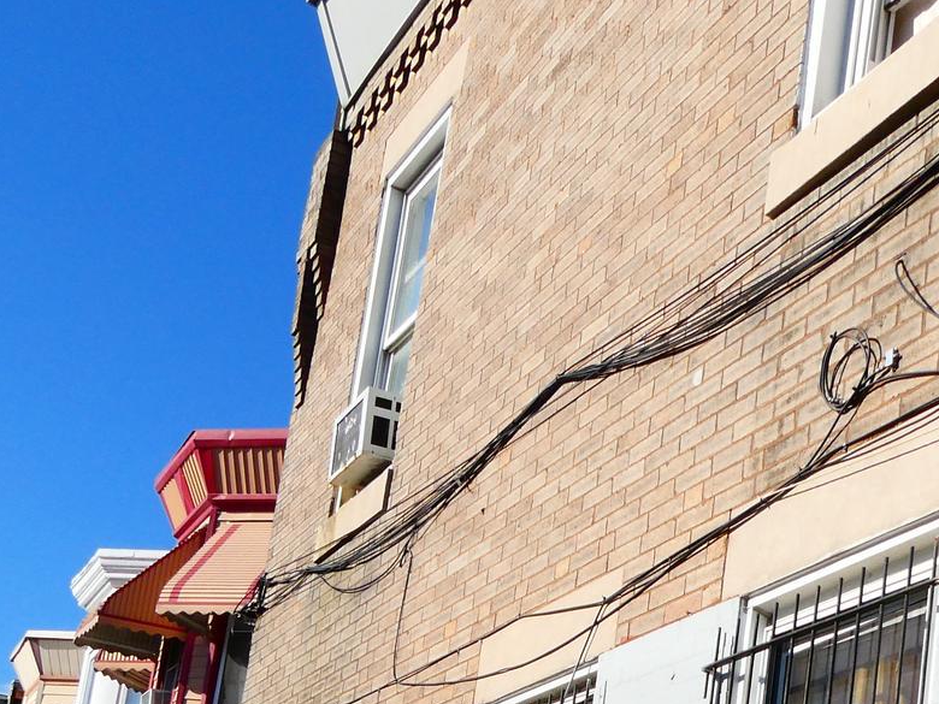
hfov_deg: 30.4
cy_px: 826
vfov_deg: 21.7
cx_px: 669
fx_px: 1709
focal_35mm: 63
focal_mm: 4.3
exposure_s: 1/1000
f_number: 4
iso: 80
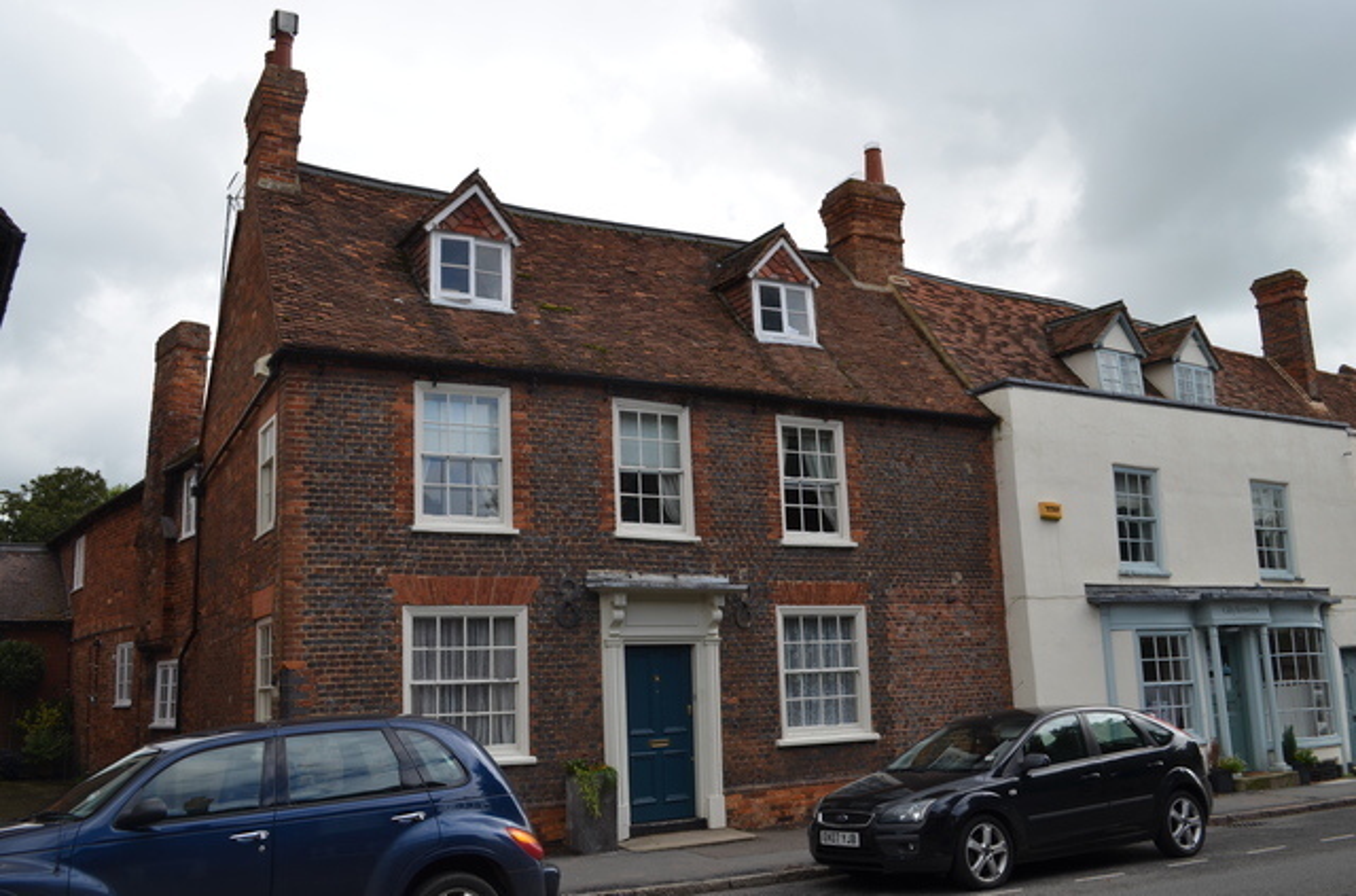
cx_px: 678
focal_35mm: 33
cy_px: 448
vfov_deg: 39.7
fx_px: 1240
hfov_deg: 57.4
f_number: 8
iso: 125
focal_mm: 22
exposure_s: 1/250
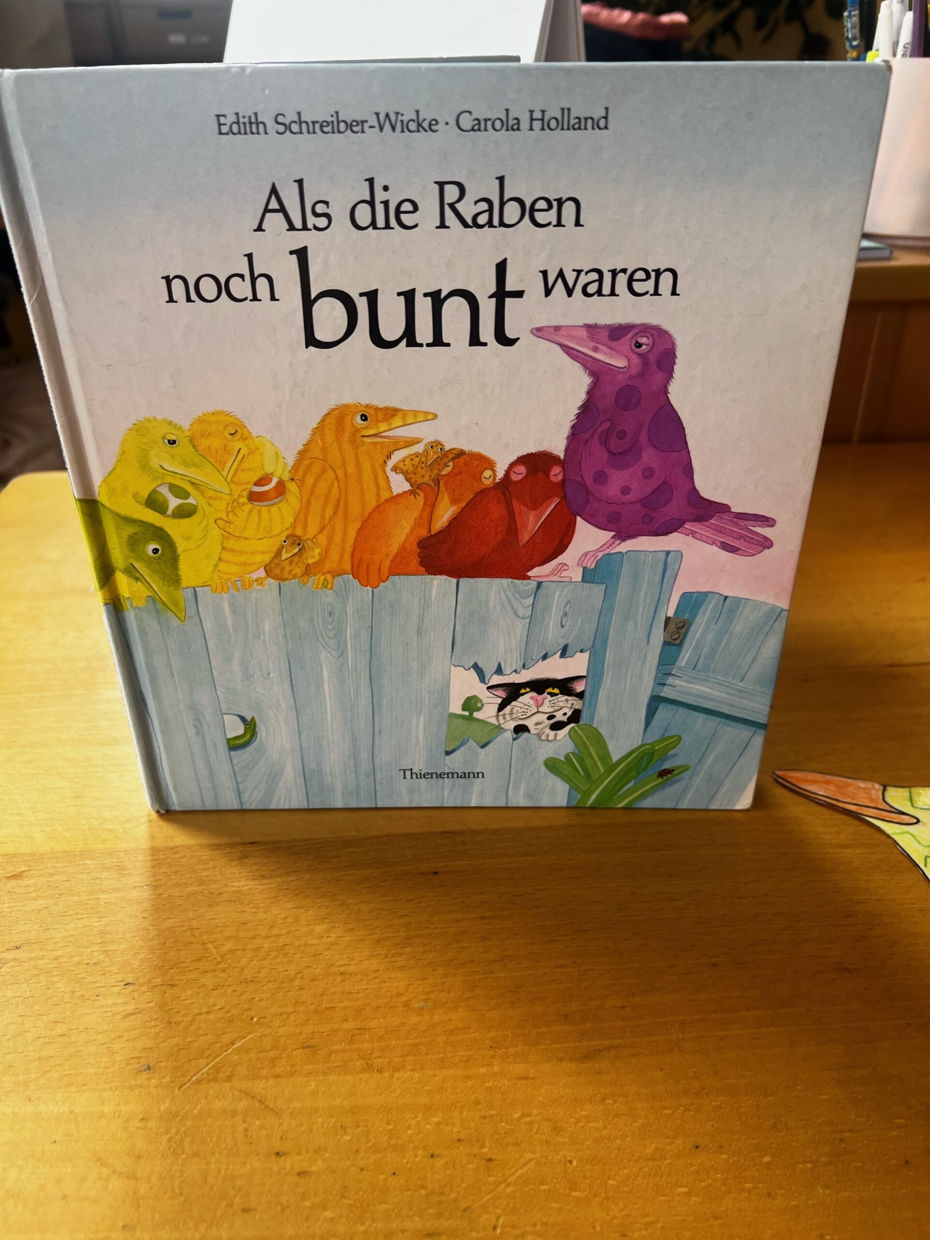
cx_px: 465
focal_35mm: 26
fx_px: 931
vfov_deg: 67.3
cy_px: 620
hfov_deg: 53.1
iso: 50
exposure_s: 1/121
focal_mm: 5.7
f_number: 1.5
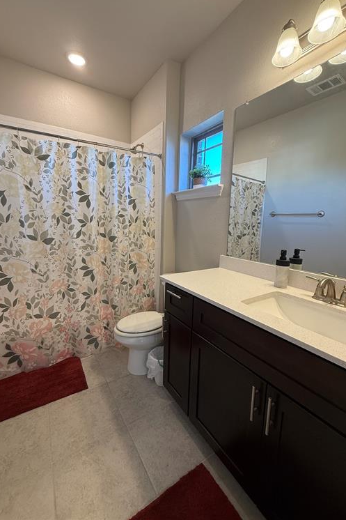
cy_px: 253
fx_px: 216
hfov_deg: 77.3
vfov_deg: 100.4
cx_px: 171
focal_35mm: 15
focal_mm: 2.22
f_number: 2.2
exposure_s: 1/120
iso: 160
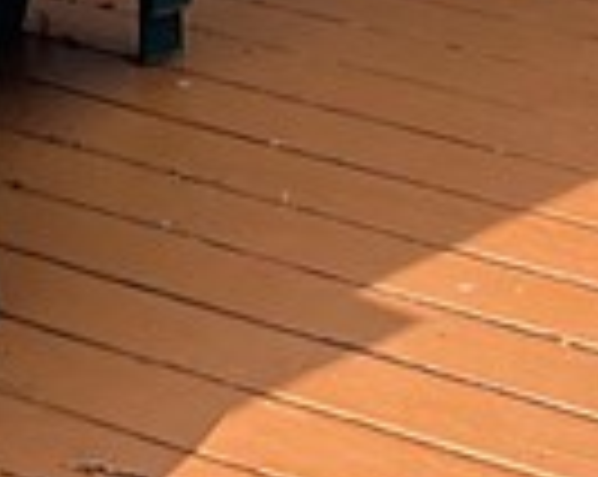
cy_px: -716
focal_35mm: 218
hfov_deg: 8.8
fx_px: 3853
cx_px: 697
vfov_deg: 6.7
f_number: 1.8
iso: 16
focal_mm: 3
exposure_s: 1/792
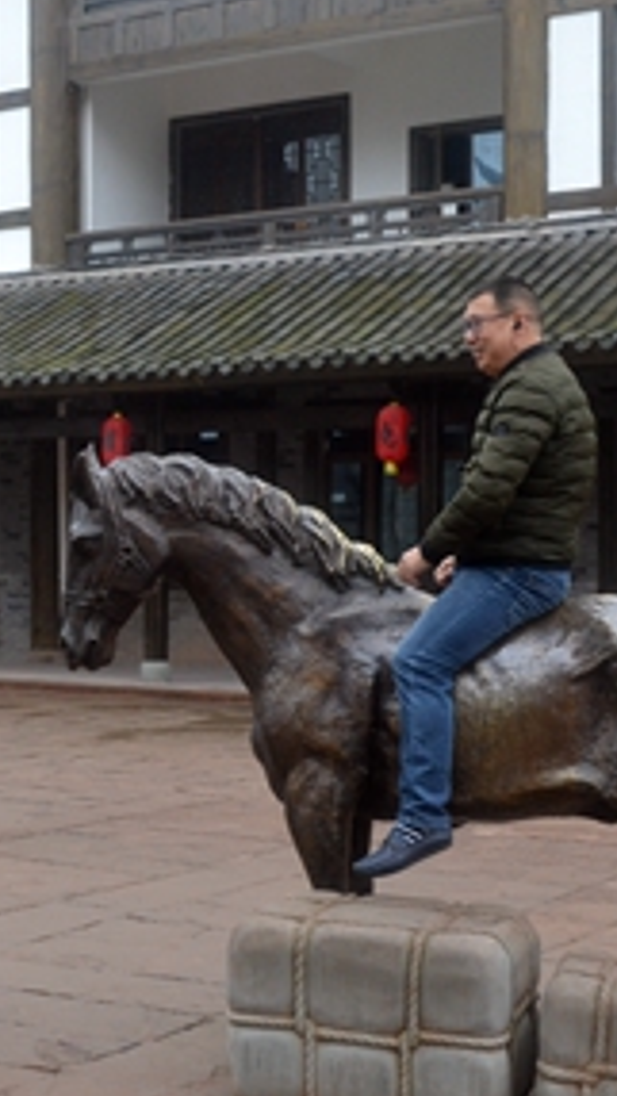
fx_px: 1918
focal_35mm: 66
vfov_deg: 31.9
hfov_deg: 17.8
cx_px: -23
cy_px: 577
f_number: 8
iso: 800
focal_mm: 24
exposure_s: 1/250
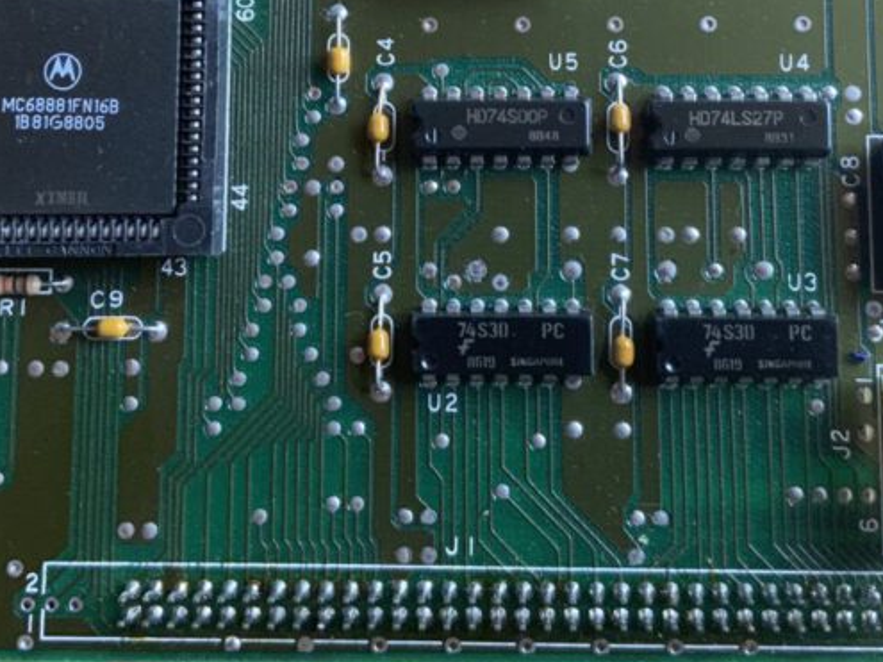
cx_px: 448
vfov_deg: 23.6
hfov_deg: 32.2
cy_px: 39
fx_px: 1530
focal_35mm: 60
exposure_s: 1/60
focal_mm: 3
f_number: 1.8
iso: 200
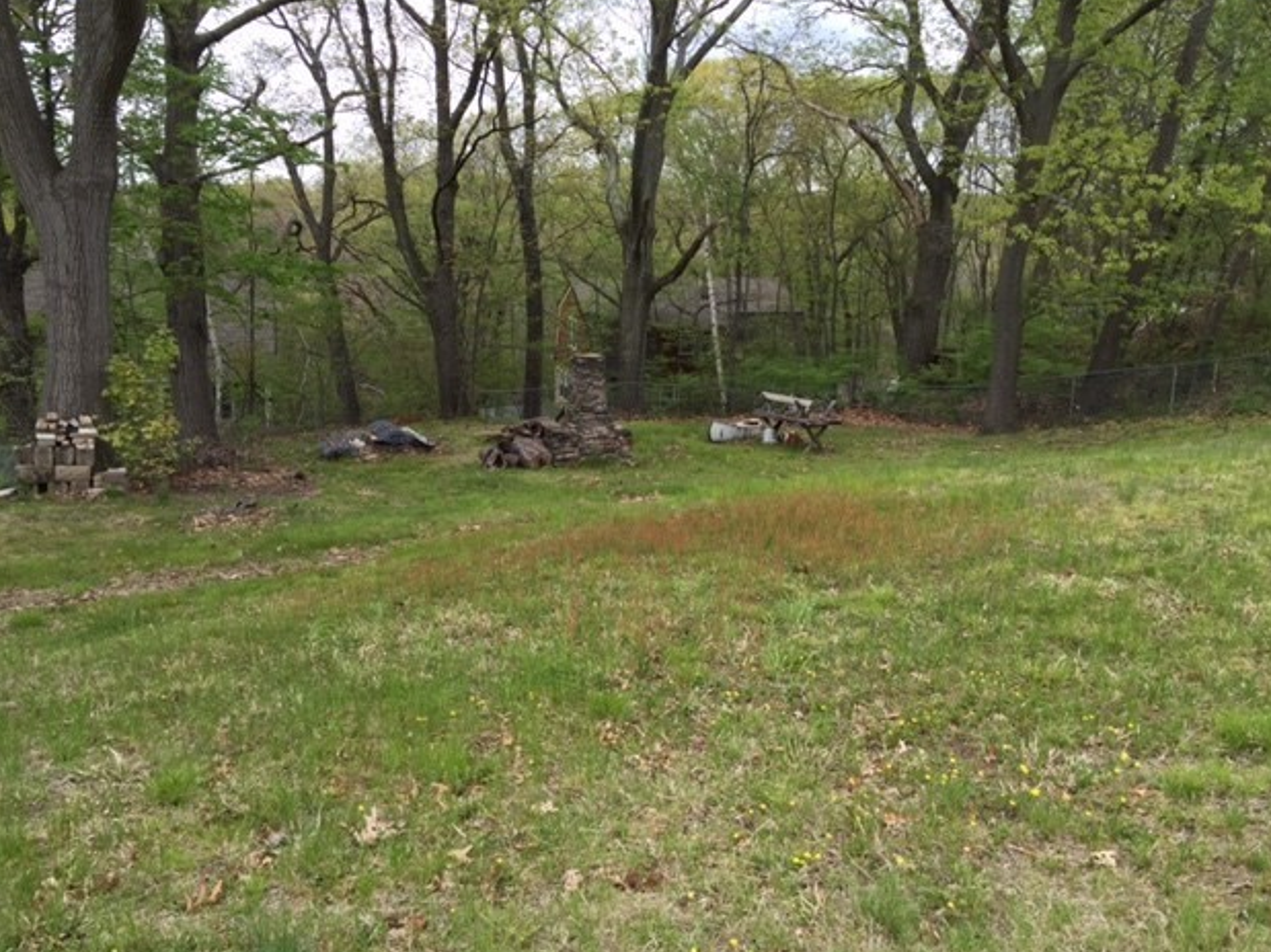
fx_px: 1101
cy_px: 474
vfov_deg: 46.8
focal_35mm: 30
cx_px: 622
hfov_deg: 60.0
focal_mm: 4.15
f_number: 2.2
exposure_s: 1/471
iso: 32
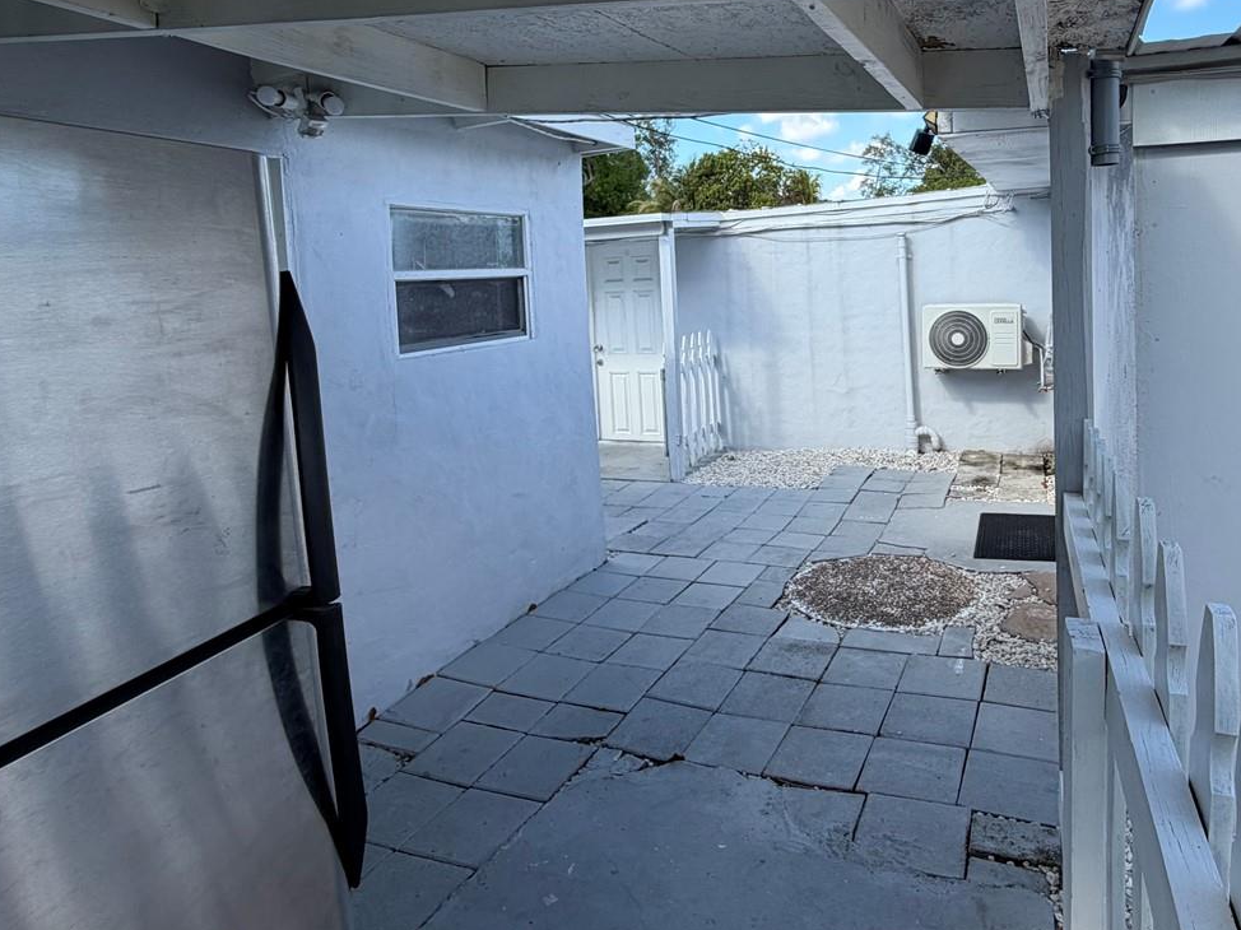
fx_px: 824
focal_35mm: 23
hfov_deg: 73.2
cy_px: 322
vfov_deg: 57.8
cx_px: 742
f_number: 2.2
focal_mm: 2.22
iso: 40
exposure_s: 1/510
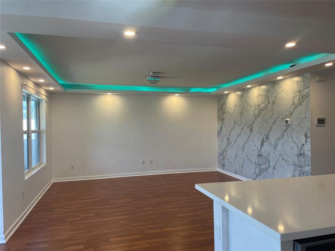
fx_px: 252
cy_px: 126
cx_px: 168
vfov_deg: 53.1
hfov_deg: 67.3
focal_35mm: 26
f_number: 1.6
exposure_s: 1/120
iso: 64
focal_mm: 4.2
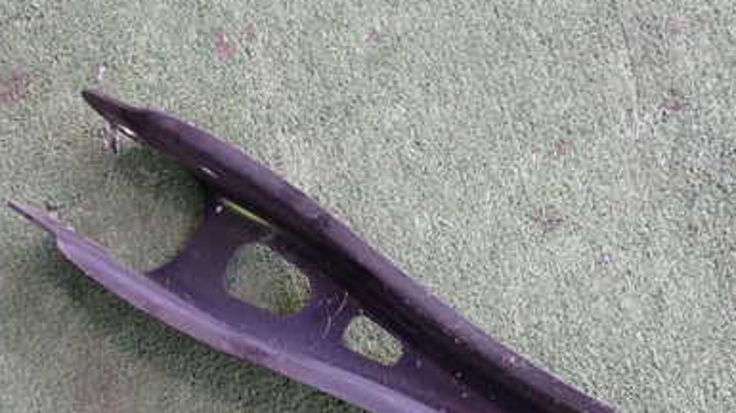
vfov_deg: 23.0
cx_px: 432
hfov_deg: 40.5
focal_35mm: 51
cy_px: 356
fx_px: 995
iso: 200
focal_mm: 5.4
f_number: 2.3
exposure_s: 1/50
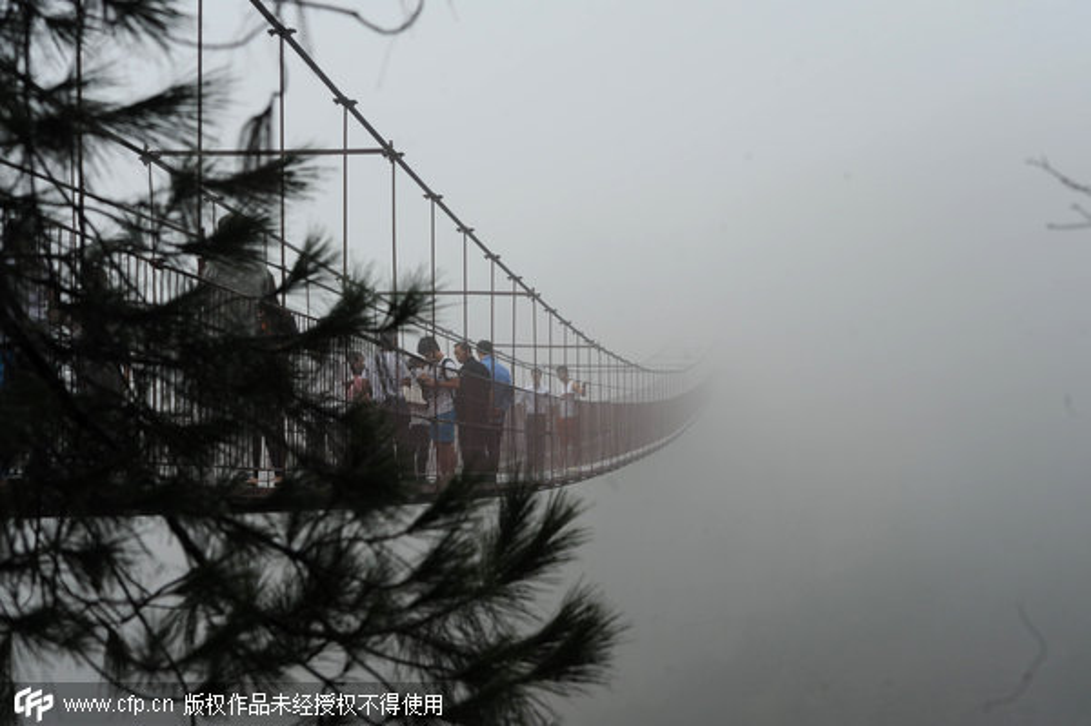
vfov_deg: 19.4
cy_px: 363
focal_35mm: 70
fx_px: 2120
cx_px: 546
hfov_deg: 28.9
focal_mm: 70
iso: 400
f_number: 7.1
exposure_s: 1/200
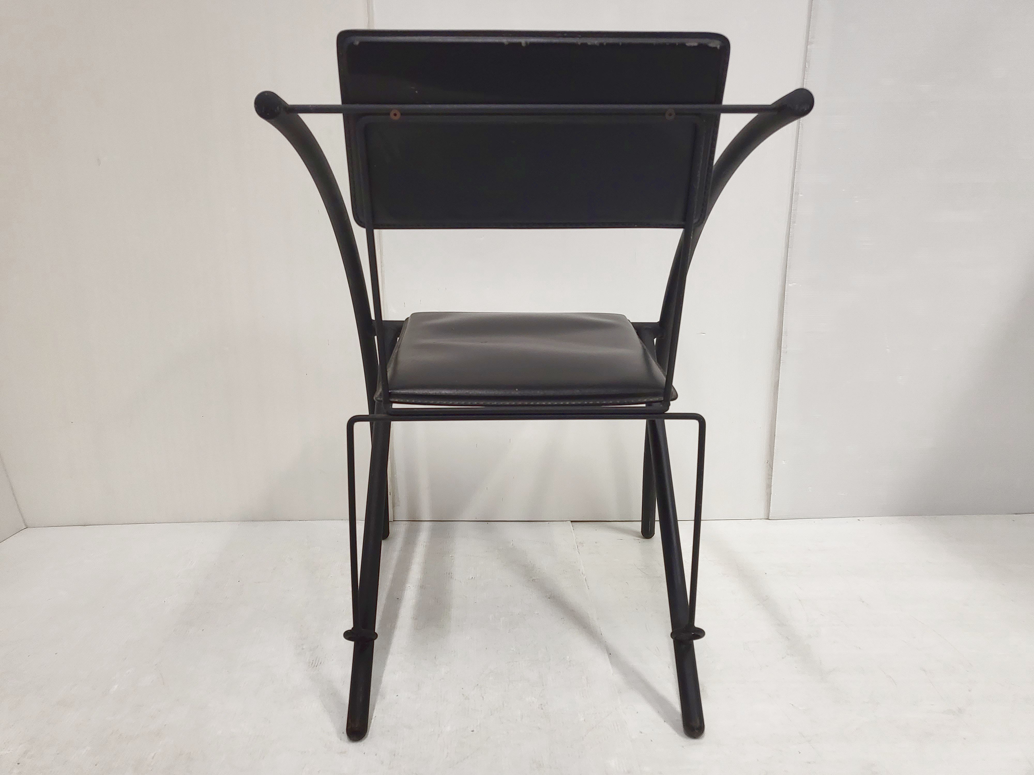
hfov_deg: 67.3
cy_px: 388
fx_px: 777
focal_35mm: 26
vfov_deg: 53.1
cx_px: 517
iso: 320
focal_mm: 4.25
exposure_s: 1/100
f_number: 1.8
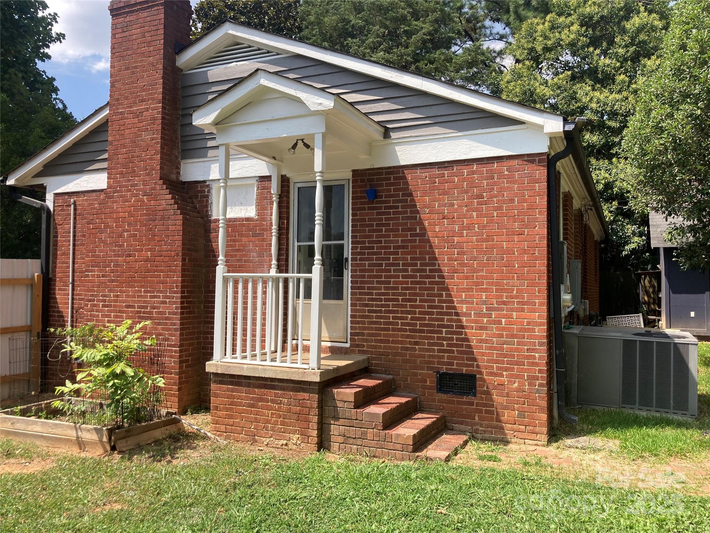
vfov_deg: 49.7
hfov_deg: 63.4
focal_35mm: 28
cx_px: 355
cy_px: 266
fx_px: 574
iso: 20
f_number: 1.8
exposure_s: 1/1012
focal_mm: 3.99
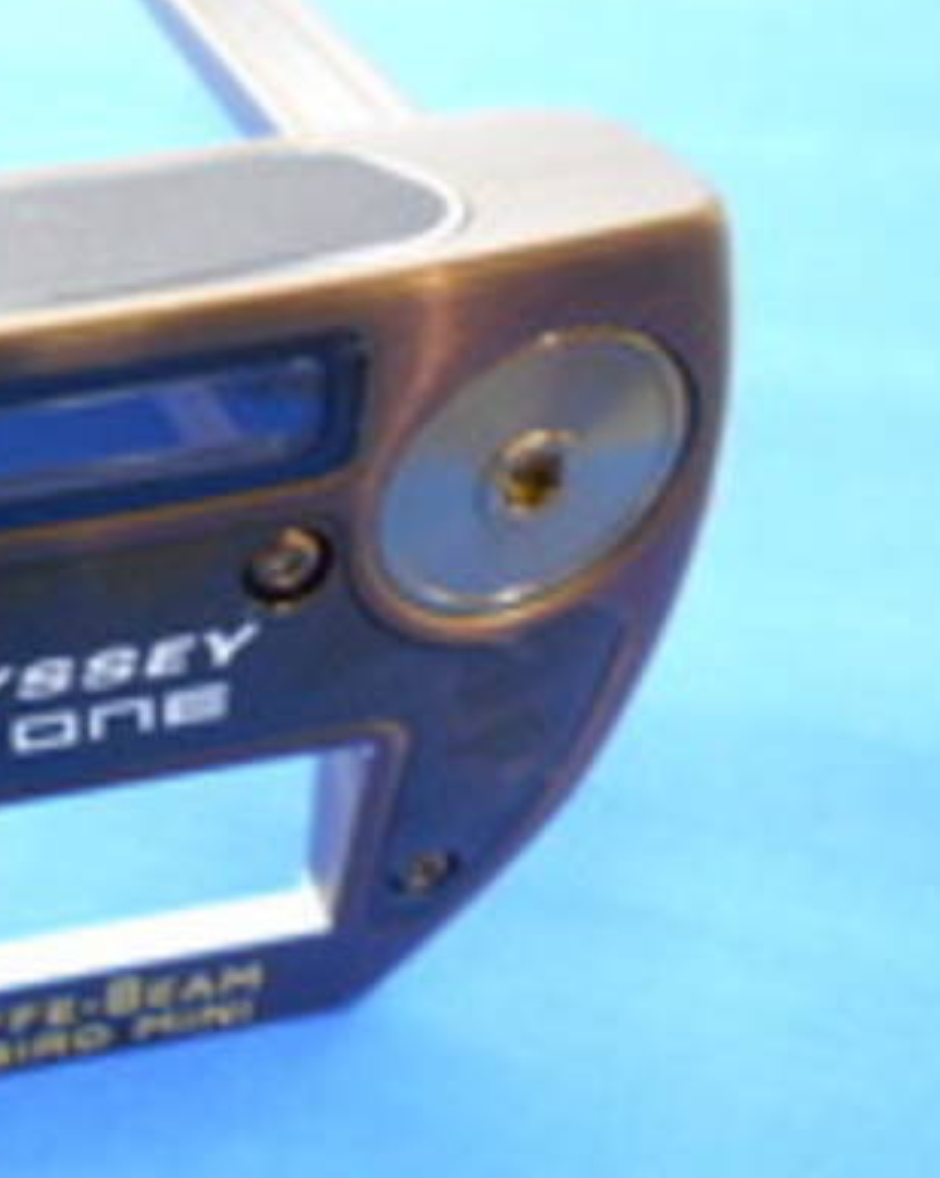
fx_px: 1462
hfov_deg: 32.8
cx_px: 9
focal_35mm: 42
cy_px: 642
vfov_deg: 43.8
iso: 400
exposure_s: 1/20
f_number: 3.2
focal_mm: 4.6
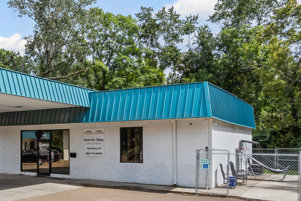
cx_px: 21
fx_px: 343
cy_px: 114
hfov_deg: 42.7
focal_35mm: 41
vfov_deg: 32.6
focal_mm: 22
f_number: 9
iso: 800
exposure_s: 1/640
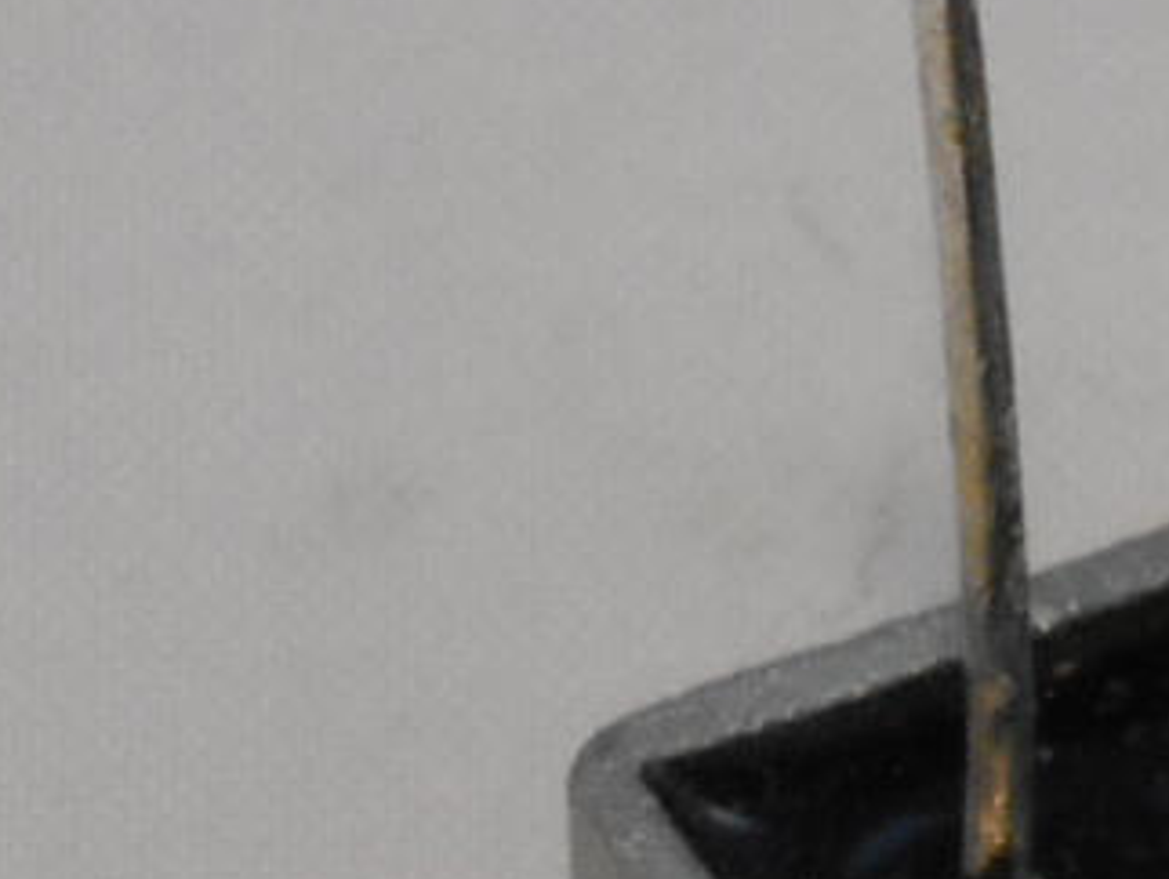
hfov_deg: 2.4
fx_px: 27881
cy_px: 1613
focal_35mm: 825
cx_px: 1866
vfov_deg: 1.8
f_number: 5.9
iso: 200
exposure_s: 1/60
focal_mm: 20.9
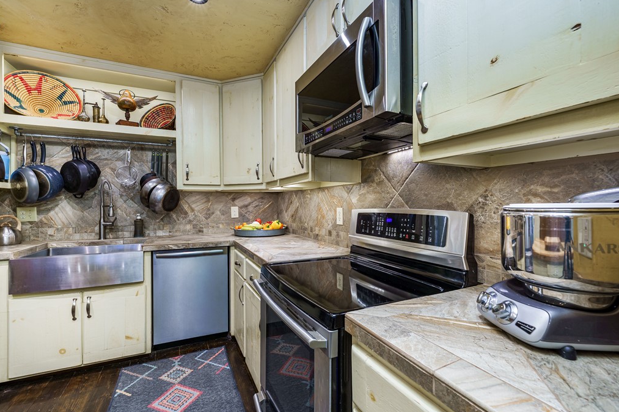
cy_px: 207
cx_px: 309
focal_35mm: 15
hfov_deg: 100.4
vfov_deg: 77.3
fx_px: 258
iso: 200
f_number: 8
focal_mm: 14
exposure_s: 1/8
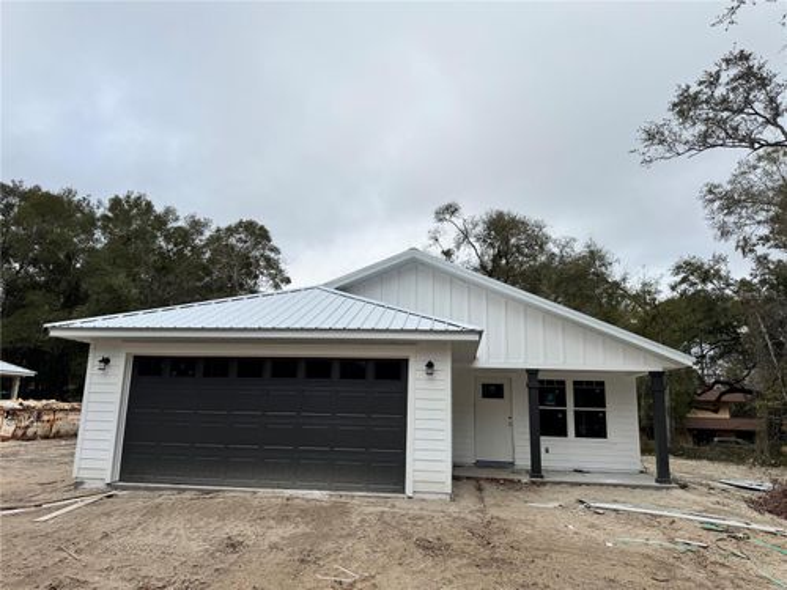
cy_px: 295
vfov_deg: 56.8
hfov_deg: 71.6
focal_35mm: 24
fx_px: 546
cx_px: 394
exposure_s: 1/5814
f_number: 1.78
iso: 80
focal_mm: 6.76
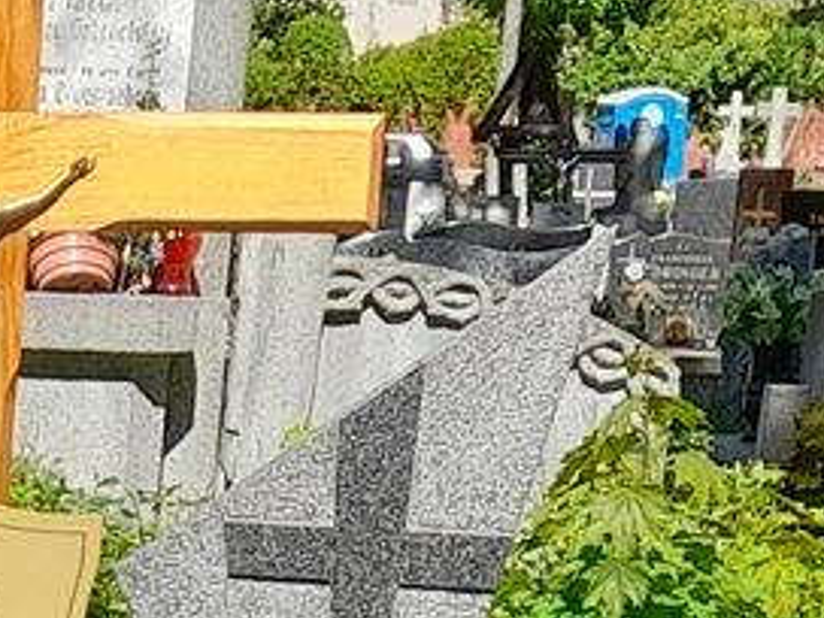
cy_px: 1536
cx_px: -433
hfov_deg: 10.4
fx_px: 4380
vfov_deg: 7.5
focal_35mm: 184
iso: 20
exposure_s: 1/389
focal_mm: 4.6
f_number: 2
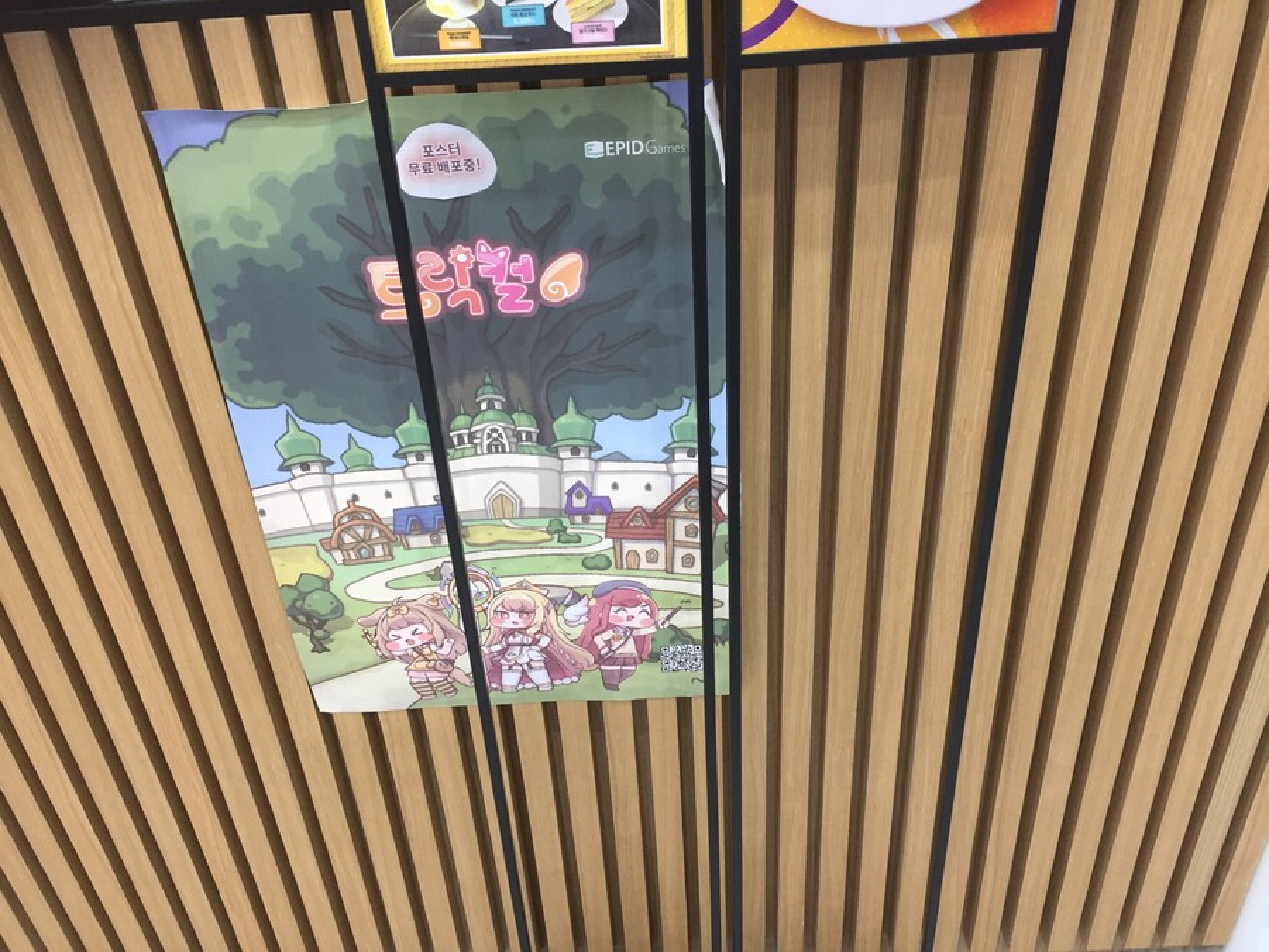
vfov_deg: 48.2
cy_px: 476
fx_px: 1063
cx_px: 634
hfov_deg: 61.7
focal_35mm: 29
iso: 100
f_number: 2.2
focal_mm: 4.15
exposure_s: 1/30
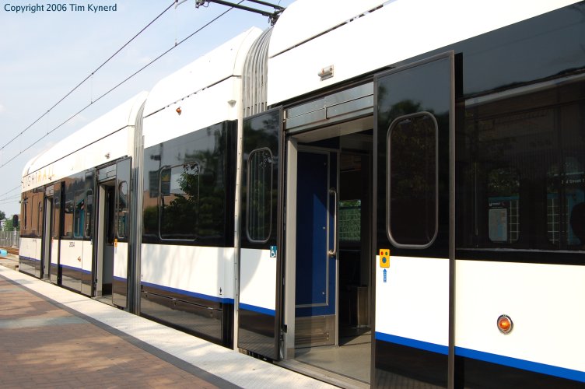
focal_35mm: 36
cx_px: 292
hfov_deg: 53.2
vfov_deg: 36.8
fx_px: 584
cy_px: 194
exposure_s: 1/250
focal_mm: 24
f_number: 8
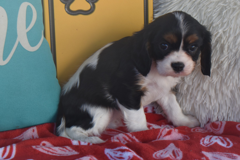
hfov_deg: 24.6
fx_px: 550
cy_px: 80
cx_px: 120
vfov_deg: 16.6
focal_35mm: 82
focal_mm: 55
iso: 180
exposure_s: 1/60
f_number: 8
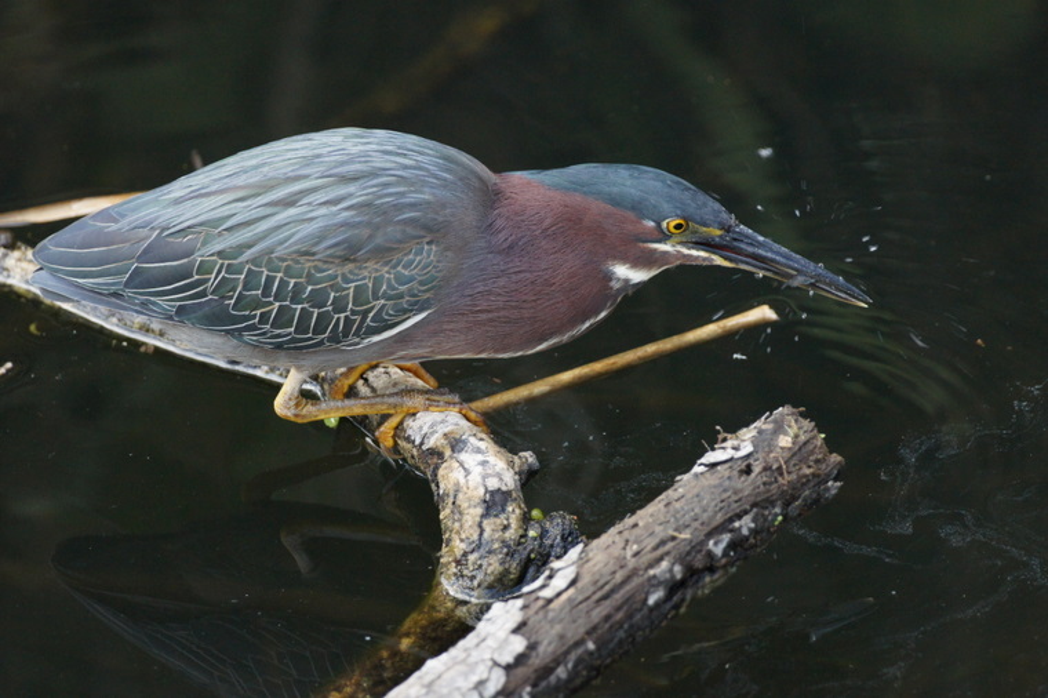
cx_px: 524
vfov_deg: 3.3
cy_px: 349
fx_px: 12221
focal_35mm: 420
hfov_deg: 4.9
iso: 1600
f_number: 5.6
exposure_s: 1/500
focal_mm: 280
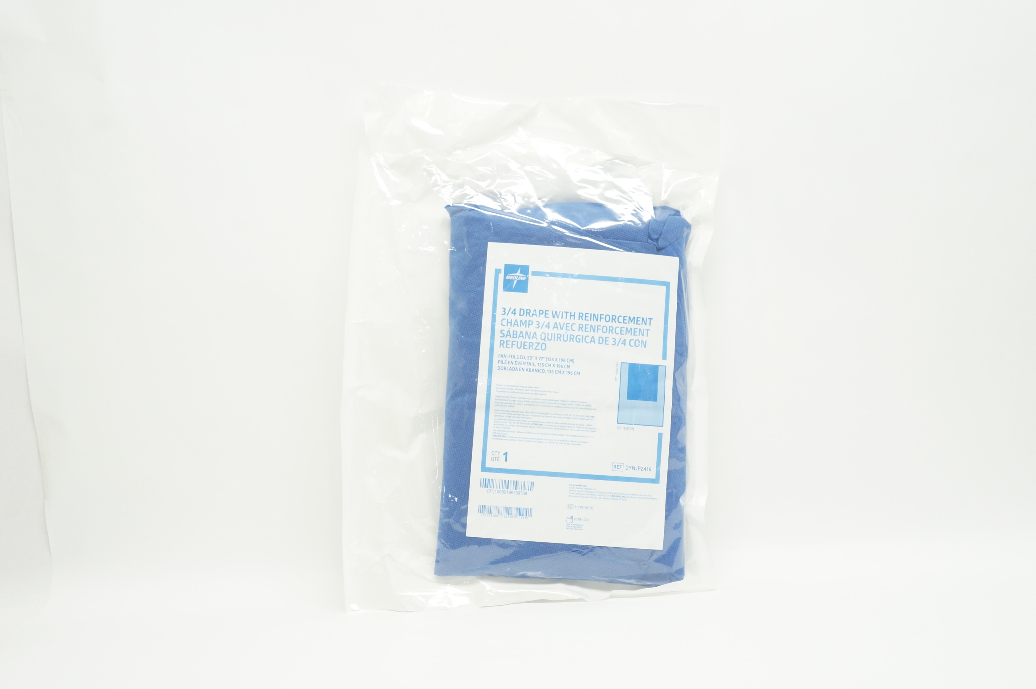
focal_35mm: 40
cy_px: 344
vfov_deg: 32.9
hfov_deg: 48.0
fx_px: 1164
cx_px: 518
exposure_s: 1/25
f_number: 8
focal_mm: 27
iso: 400
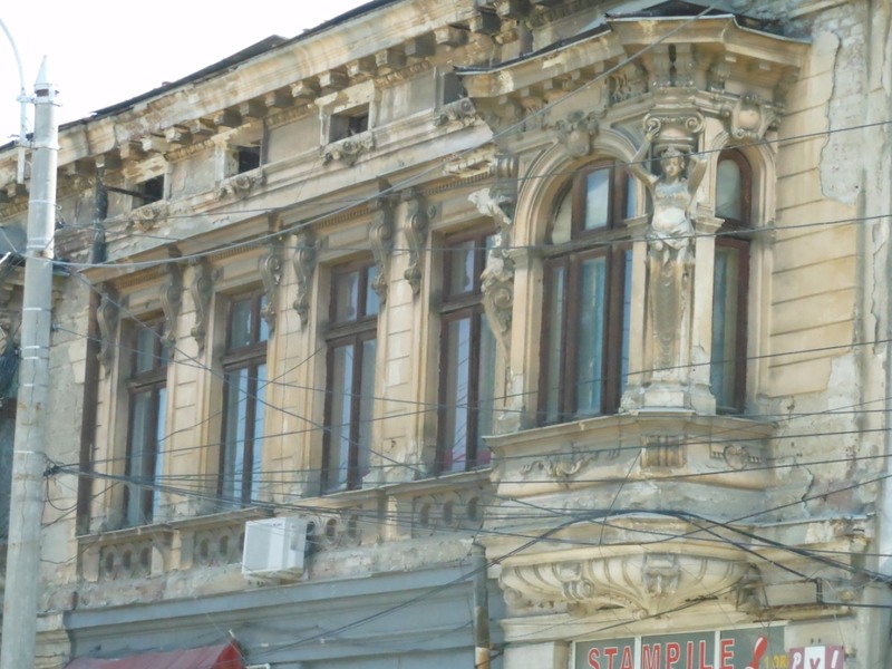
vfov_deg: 11.7
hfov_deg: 15.5
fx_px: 3273
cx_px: 446
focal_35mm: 127
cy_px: 334
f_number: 5
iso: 800
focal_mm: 22.6
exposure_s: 1/1000
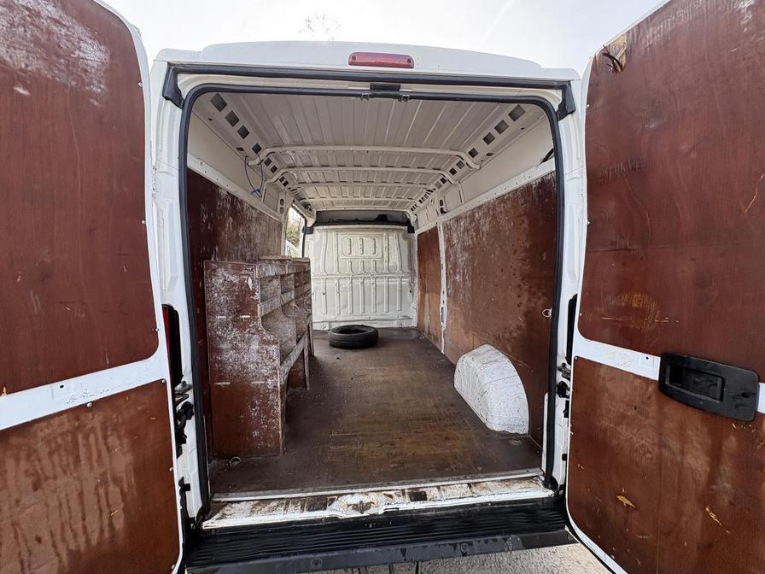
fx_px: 309
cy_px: 287
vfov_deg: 85.7
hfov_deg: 102.1
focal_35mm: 14
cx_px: 382
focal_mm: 2.22
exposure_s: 1/215
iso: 64
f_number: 2.2
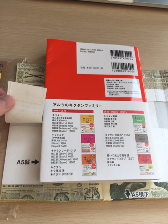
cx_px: 84
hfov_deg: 48.2
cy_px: 112
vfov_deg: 61.7
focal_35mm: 29
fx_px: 188
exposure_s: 1/60
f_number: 2.2
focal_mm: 4.15
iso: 32
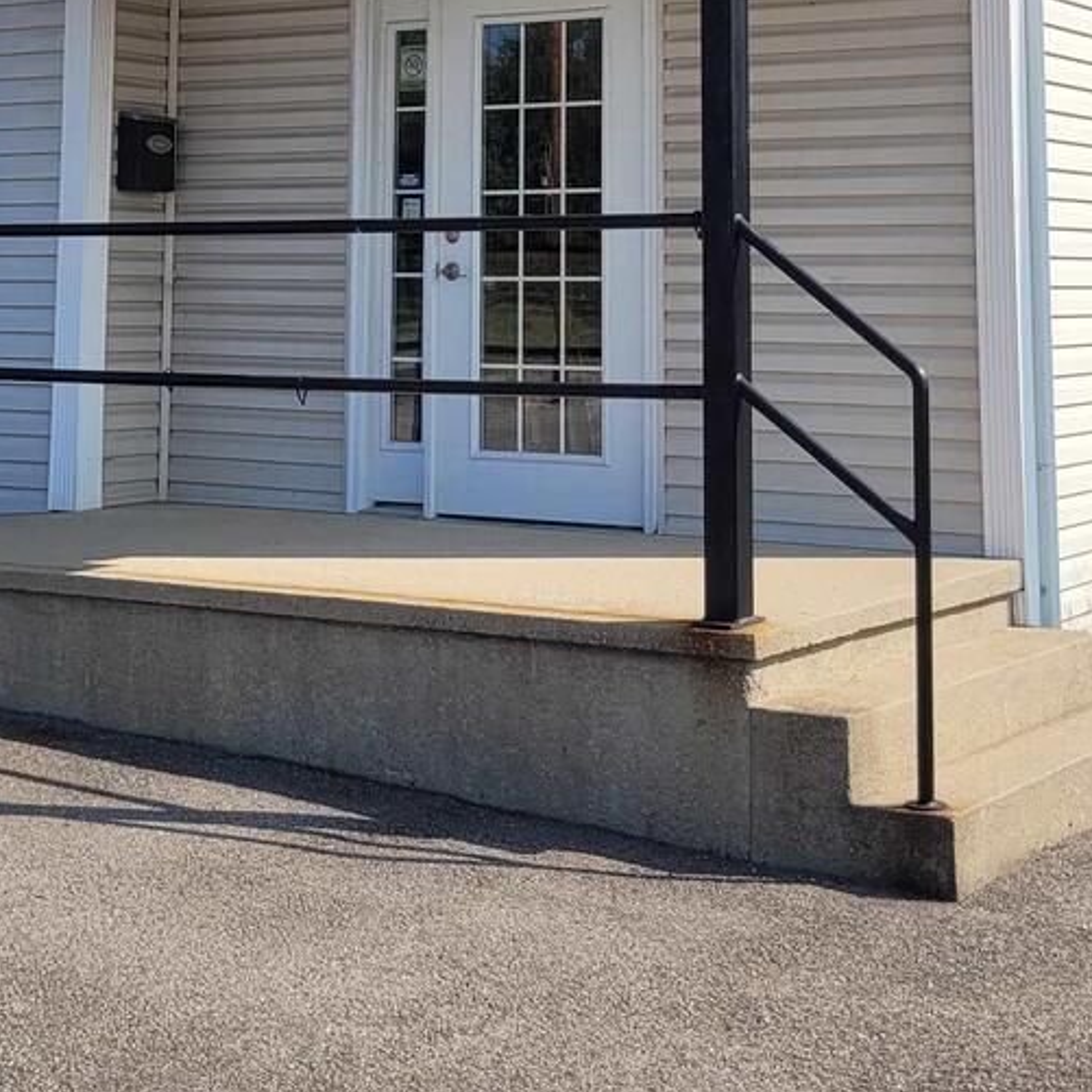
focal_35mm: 66
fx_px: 2356
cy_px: -57
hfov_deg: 26.1
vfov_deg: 24.6
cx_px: 501
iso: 40
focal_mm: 5.4
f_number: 1.8
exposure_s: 1/1910
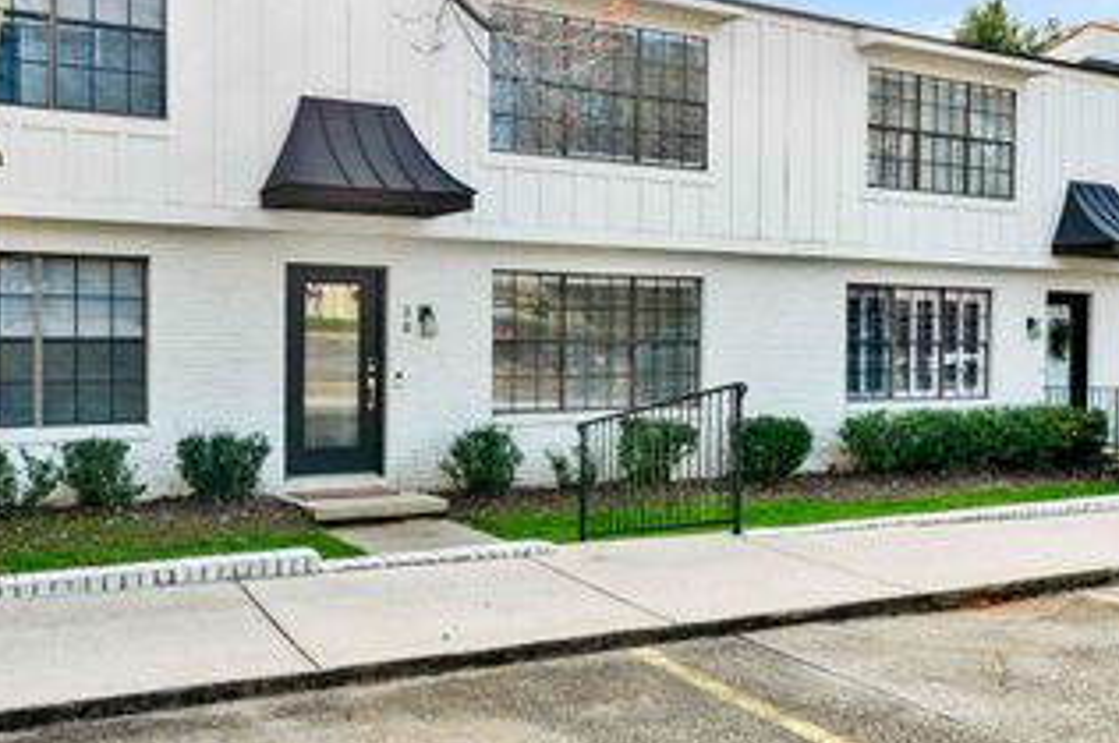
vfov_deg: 35.0
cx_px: 644
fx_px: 1180
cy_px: 349
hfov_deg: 50.6
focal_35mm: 38
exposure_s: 1/320
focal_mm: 24
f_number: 11
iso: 500
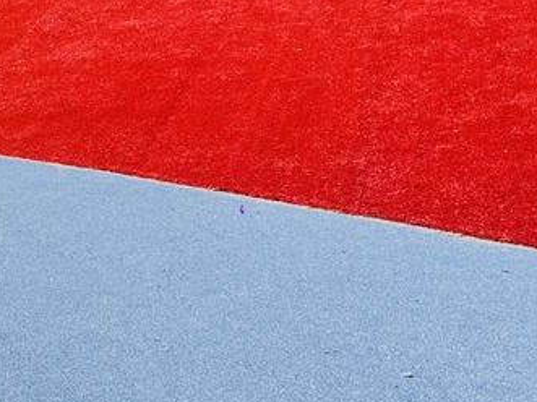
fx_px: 1349
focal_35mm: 87
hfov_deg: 19.4
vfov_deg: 16.9
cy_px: 91
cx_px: -290
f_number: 1.78
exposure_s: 1/4950
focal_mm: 6.86
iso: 80
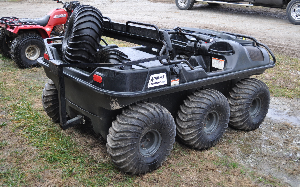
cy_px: 88
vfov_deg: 32.0
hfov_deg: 49.3
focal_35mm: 40
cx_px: 150
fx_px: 327
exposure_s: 1/60
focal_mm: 26
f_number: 4.2
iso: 400
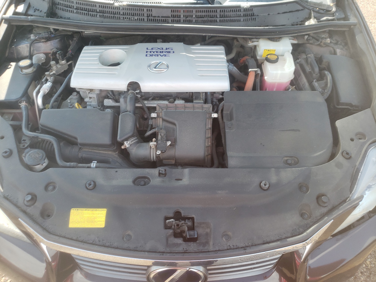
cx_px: 188
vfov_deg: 53.1
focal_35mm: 26
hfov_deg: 67.3
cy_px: 141
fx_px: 282
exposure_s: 1/303
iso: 50
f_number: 1.5
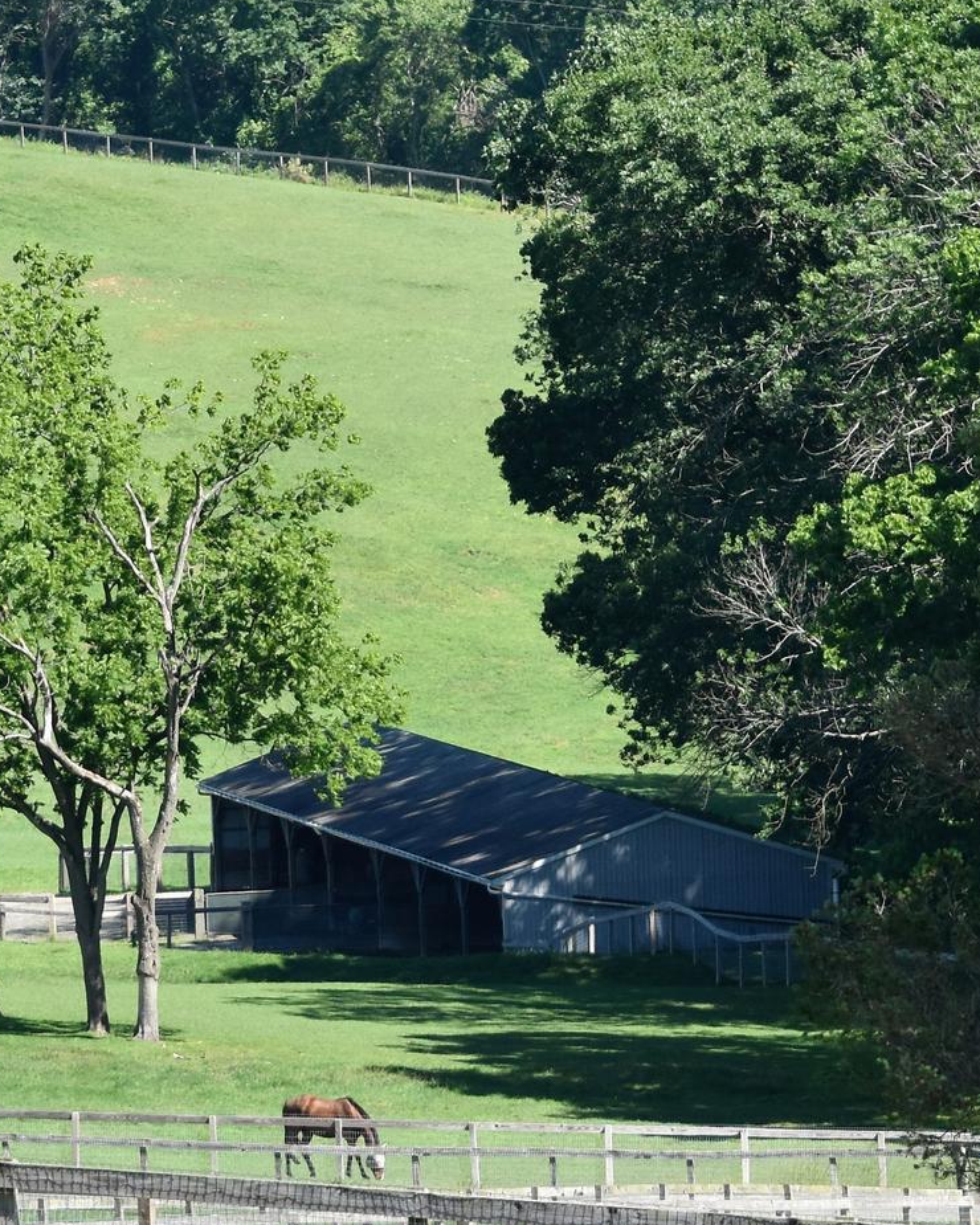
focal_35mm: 268
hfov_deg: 5.8
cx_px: -102
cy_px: 726
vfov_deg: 7.2
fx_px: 9716
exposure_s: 1/1250
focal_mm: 86
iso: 400
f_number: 5
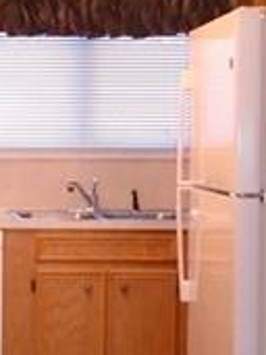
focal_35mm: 117
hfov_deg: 12.3
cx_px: -73
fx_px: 1200
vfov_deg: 16.8
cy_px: 206
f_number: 3.2
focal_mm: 4.6
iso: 400
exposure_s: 1/30
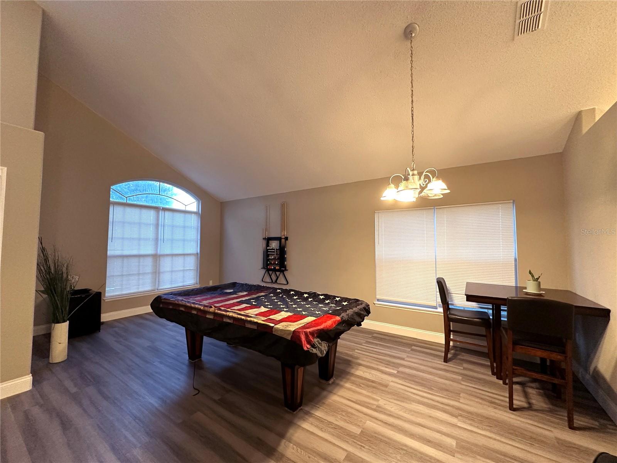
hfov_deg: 102.1
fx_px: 250
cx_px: 308
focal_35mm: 14
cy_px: 232
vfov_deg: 85.7
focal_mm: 2.22
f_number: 2.2
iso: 250
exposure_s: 1/60
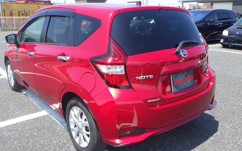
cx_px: 109
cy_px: 78
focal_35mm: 34
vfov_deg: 37.3
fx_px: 224
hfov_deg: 56.6
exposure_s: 1/400
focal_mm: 5
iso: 125
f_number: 4.2
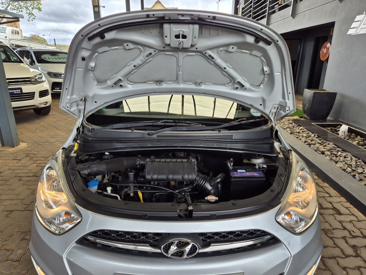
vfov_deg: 58.9
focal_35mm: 23
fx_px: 243
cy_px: 138
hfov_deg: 73.9
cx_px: 183
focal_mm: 5.4
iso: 25
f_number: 1.8
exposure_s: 1/269
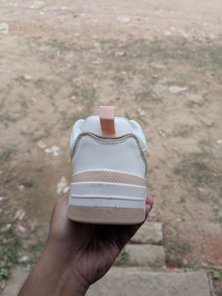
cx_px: 111
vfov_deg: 65.3
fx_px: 231
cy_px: 148
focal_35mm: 27
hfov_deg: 51.4
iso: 60
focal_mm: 4.38
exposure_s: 1/221
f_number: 1.73
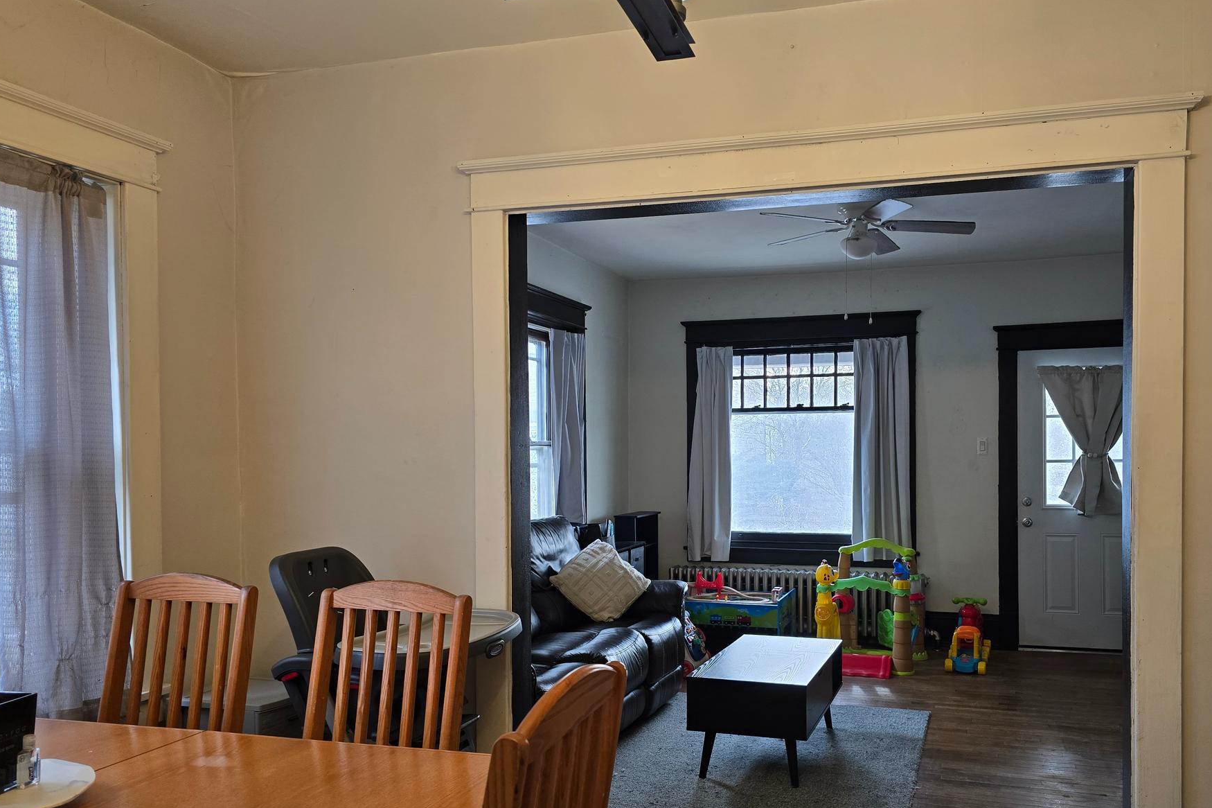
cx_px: 688
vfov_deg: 46.1
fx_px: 942
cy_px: 482
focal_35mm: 28
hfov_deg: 65.2
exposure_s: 1/120
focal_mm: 6.3
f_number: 1.7
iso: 125
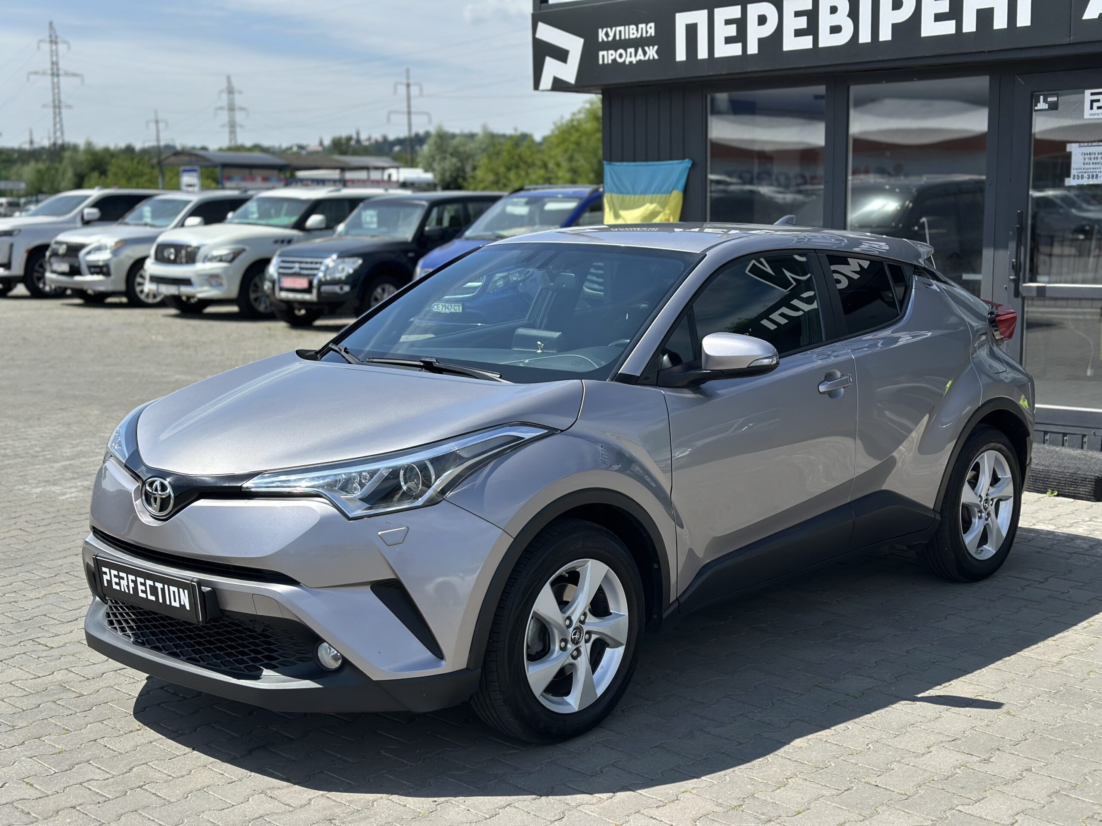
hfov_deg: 39.7
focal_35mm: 48
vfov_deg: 30.3
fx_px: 1528
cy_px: 413
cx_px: 551
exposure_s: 1/5263
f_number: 1.78
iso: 80
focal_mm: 6.86
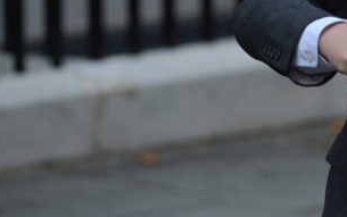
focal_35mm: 668
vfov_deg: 2.0
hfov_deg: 3.1
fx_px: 6321
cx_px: 530
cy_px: -131
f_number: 4
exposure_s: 1/800
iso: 500
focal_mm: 200
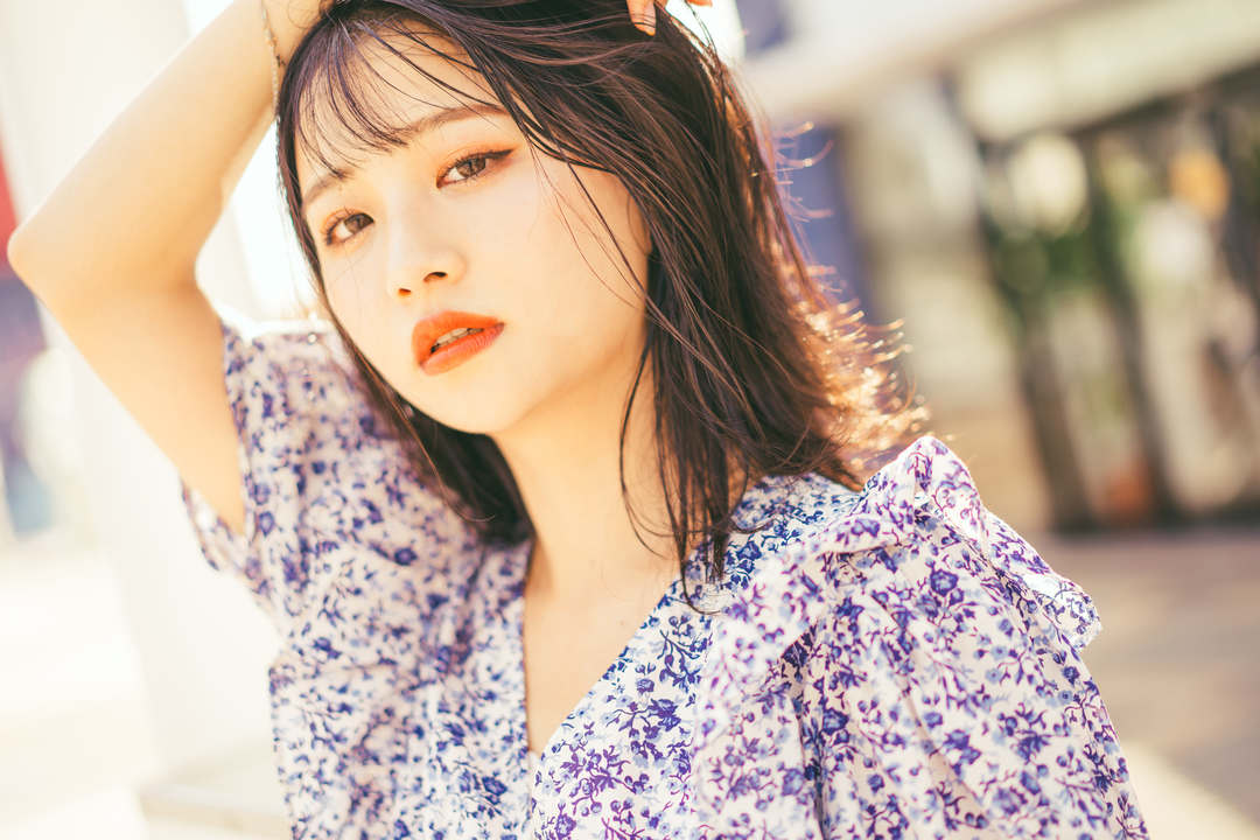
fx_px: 1925
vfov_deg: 24.6
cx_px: 630
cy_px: 420
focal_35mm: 55
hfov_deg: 36.2
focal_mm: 55
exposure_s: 1/800
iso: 100
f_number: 1.8
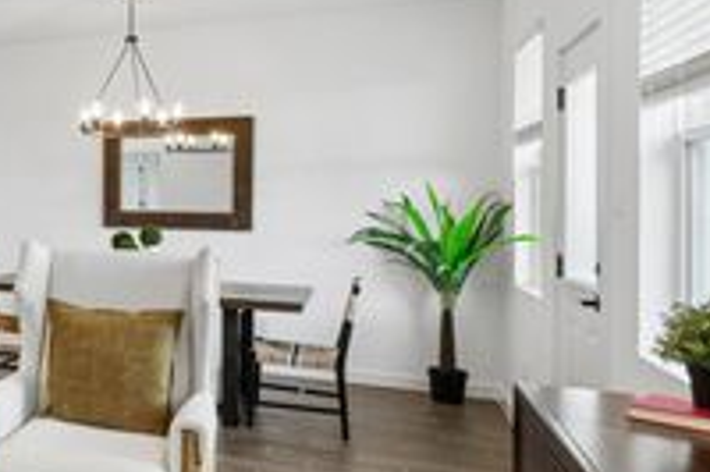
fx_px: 788
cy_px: 201
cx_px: -124
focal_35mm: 40
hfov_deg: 37.7
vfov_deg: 33.3
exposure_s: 1/2.5
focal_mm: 16
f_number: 9
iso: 125
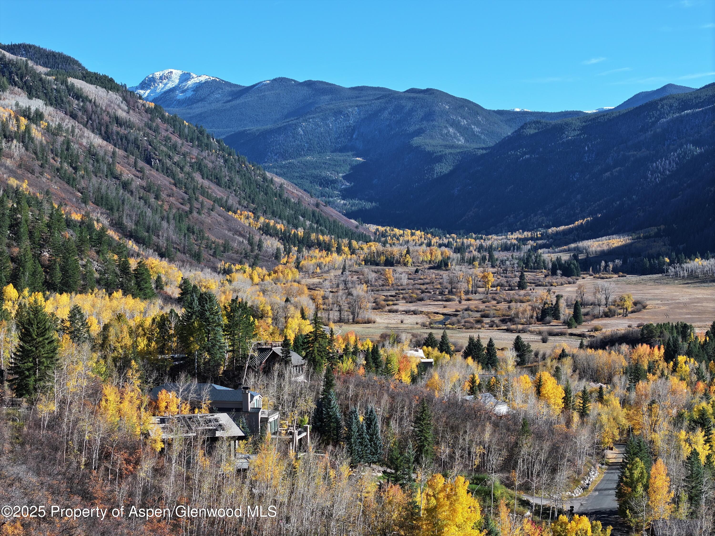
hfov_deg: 27.8
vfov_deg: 21.0
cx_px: 358
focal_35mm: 70
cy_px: 268
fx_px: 1446
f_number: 2.8
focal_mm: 19.35
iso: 150
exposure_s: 1/1000
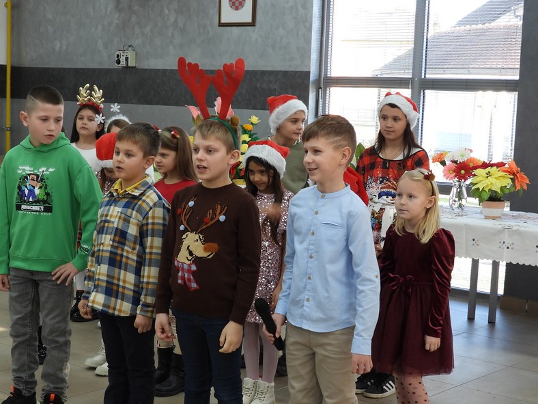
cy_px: 234
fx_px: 1041
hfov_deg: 28.9
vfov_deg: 21.9
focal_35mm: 67
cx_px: 213
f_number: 3.2
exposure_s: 1/30
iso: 100
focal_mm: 7.9
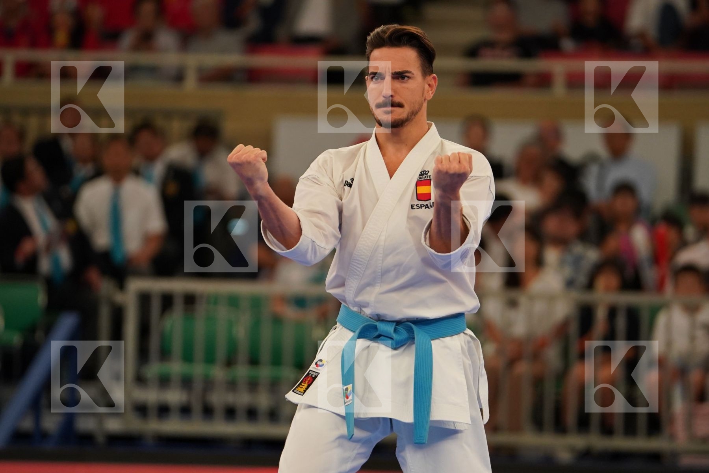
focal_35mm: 300
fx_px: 5908
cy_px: 236
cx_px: 354
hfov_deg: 6.9
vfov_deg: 4.6
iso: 1600
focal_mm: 200
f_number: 2.8
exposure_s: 1/1000
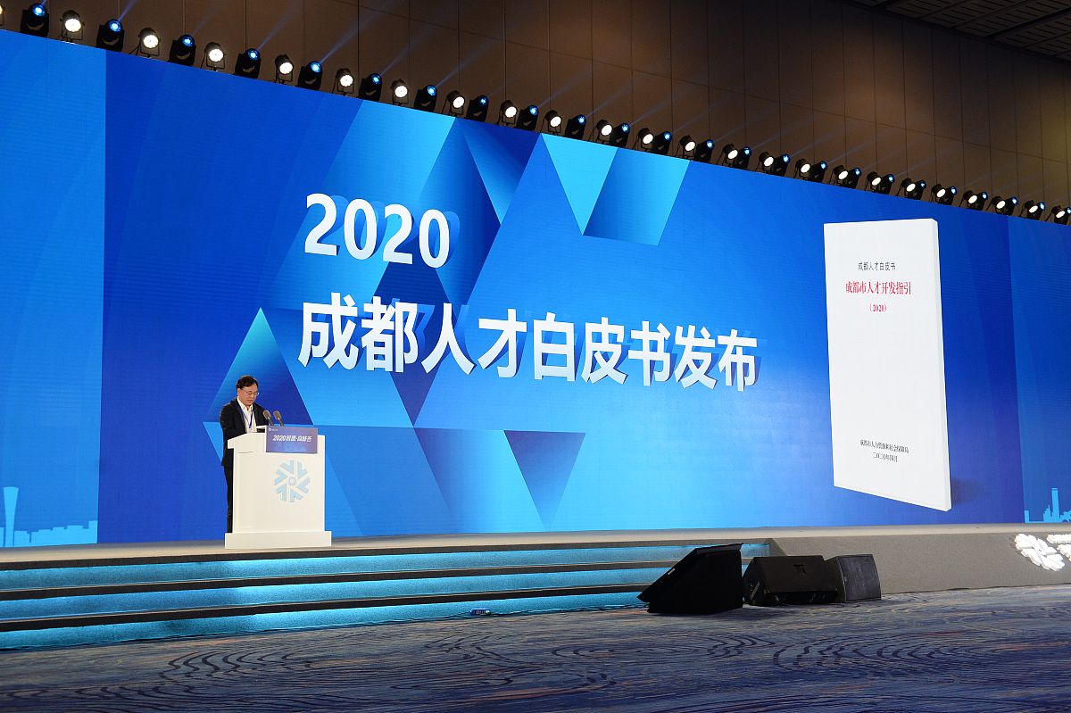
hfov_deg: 41.1
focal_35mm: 48
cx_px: 536
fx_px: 1427
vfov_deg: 28.1
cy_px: 356
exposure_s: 1/200
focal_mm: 48
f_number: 4
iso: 1250
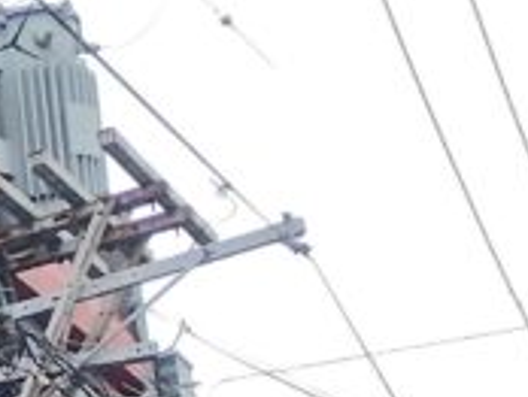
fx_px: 3146
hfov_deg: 7.7
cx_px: -1284
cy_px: 779
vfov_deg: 7.0
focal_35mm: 206
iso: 119
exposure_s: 1/120
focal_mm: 4.27
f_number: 1.8
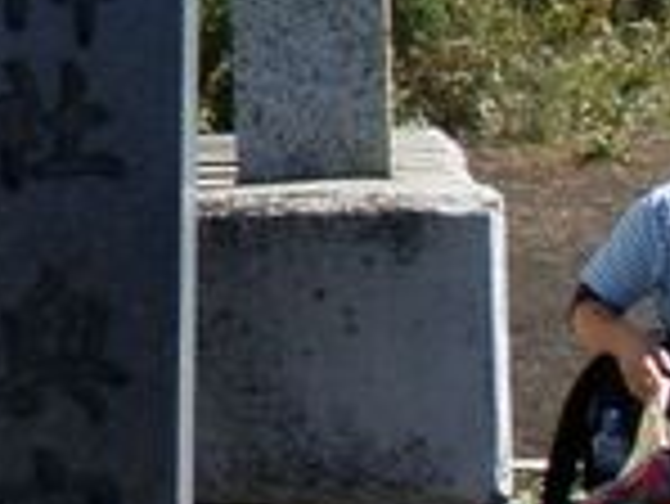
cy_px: -94
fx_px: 3855
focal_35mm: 199
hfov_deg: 9.3
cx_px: -683
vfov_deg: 7.4
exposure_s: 1/80
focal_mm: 6.6
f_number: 10
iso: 64
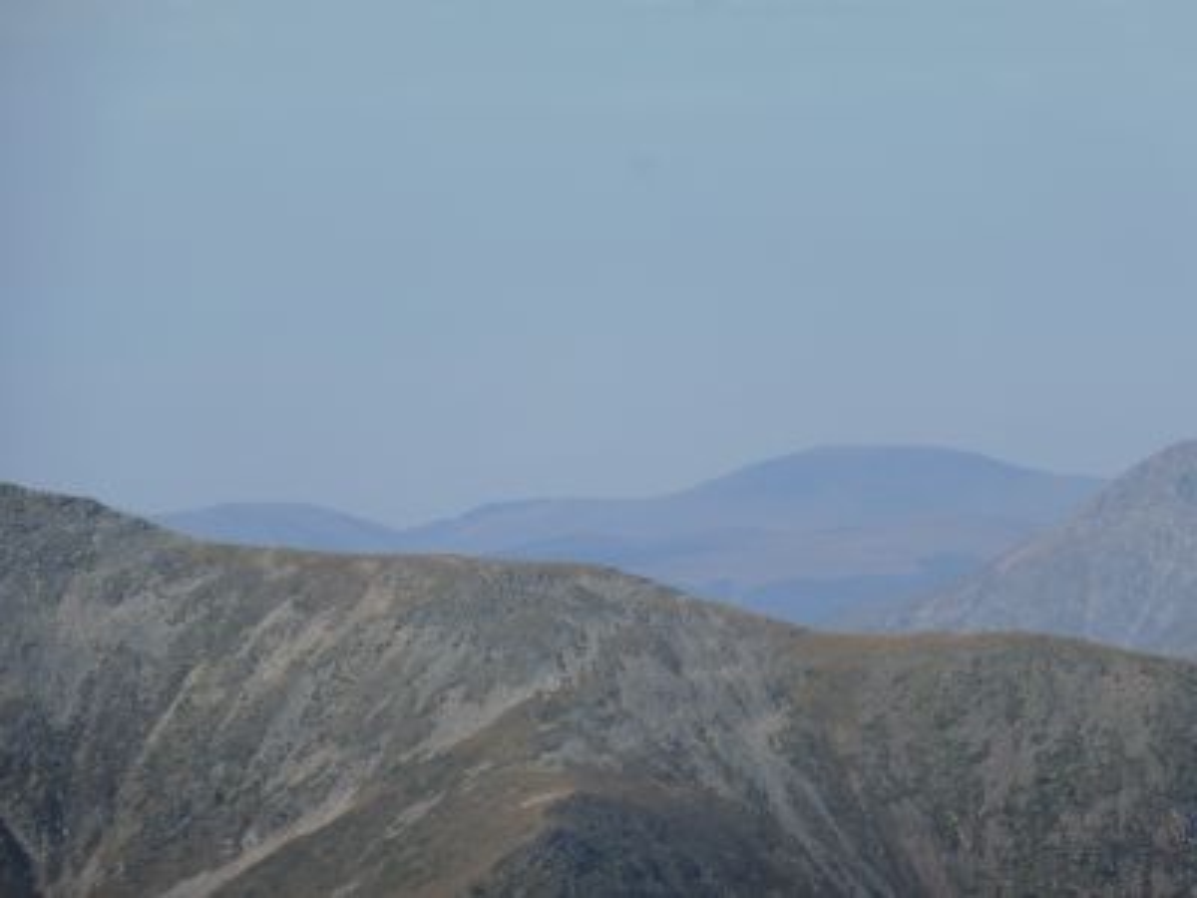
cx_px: 598
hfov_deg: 5.7
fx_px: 12103
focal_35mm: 350
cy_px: 449
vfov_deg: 4.2
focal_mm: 62.5
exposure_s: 1/640
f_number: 6.3
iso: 100
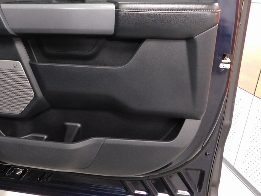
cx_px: 90
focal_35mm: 34
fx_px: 256
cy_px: 67
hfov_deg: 53.1
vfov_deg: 41.3
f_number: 3
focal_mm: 4
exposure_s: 1/5
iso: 800
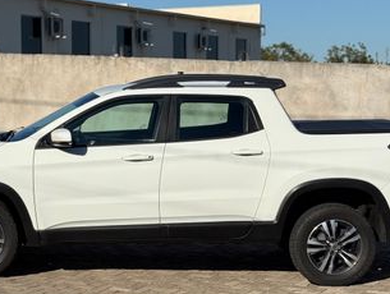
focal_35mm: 74
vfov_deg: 19.9
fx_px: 835
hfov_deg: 26.2
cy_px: 206
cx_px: 161
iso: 50
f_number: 1.78
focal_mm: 6.76
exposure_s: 1/11364
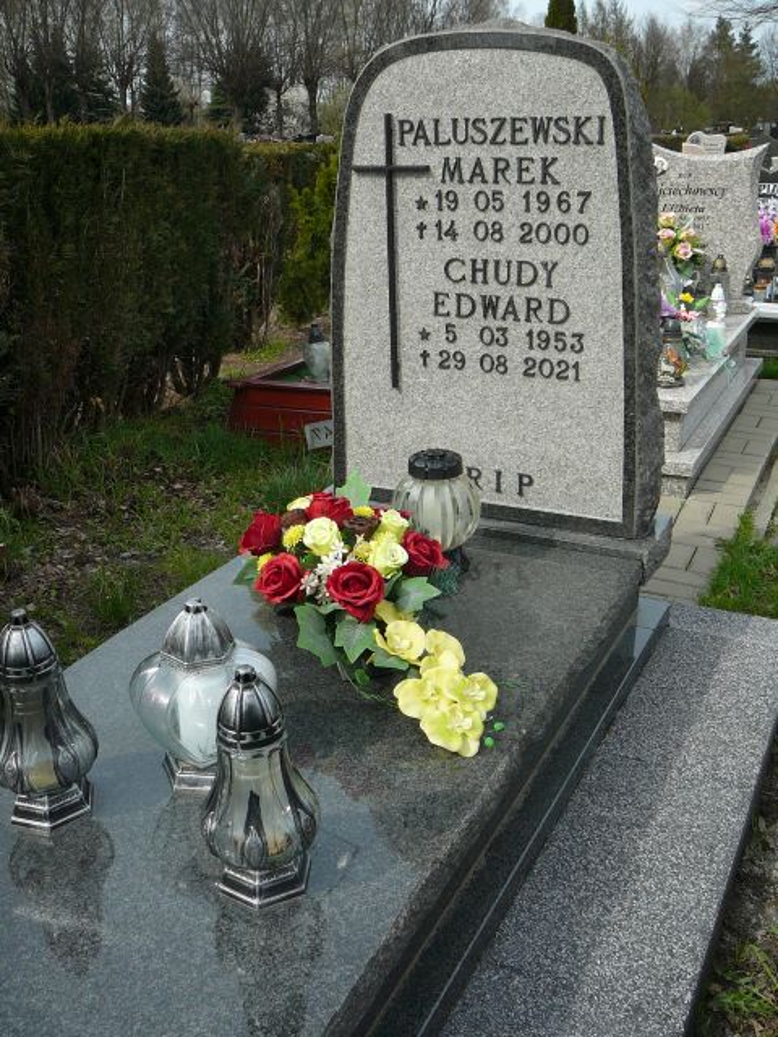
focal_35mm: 35
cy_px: 518
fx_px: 1049
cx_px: 389
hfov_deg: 40.7
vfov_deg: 52.6
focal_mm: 5.2
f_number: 2.8
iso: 80
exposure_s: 1/640
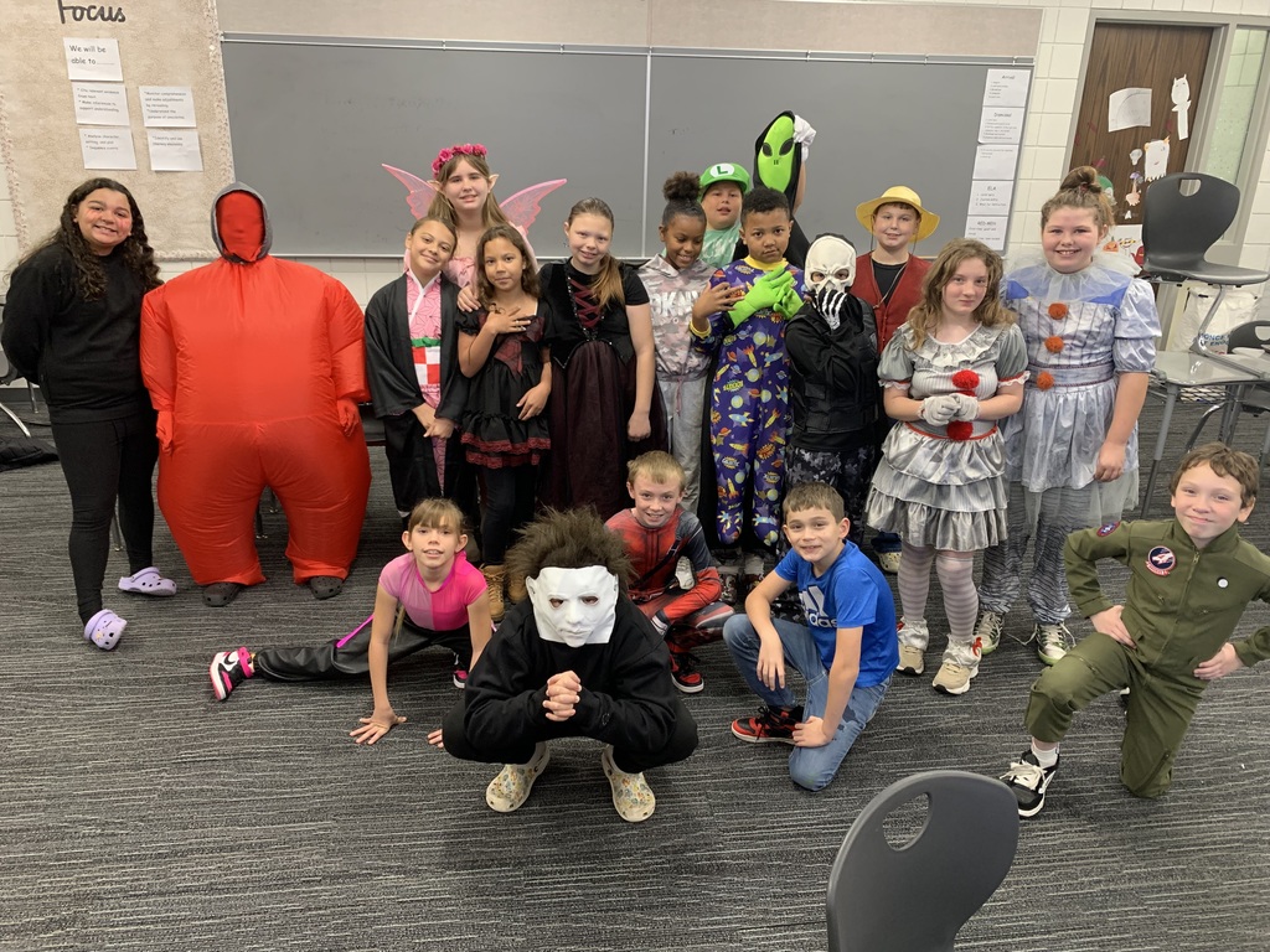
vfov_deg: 53.1
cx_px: 635
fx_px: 954
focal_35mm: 26
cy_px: 476
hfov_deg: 67.3
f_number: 1.8
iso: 160
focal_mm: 4.25
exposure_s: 1/60
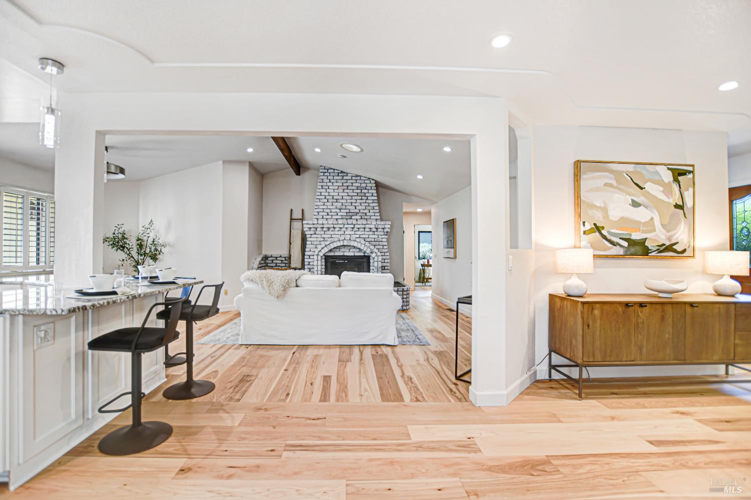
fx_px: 313
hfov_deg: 100.4
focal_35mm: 15
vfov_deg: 77.3
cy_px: 250
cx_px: 376
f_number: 3.5
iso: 100
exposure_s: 1/50
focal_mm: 10
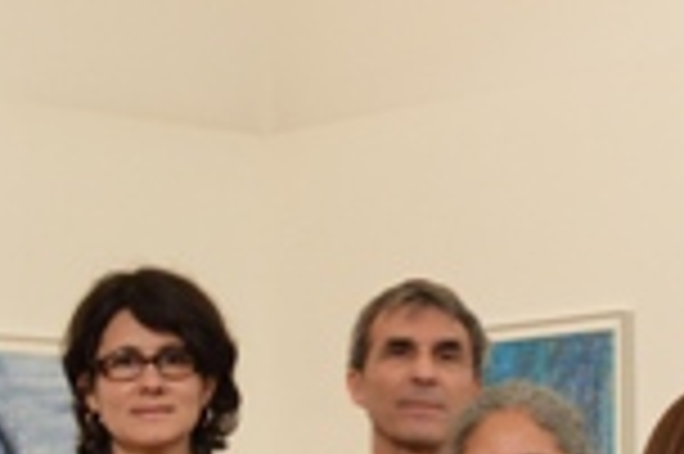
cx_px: 752
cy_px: 706
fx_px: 2885
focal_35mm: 152
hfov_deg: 13.3
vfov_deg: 8.8
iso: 800
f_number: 5.6
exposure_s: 1/4
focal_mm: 24
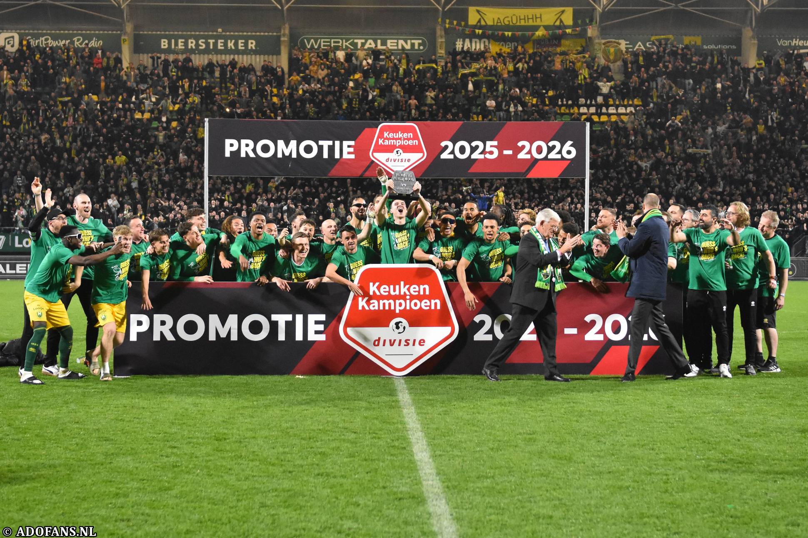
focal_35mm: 60
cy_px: 269
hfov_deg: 33.4
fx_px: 1346
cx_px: 404
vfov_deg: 22.6
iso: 4000
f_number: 2.8
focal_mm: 40
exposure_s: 1/500
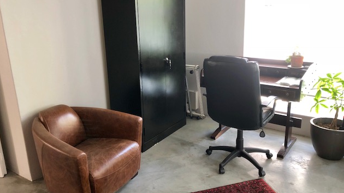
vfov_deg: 37.7
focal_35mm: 31
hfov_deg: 62.6
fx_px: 283
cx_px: 173
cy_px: 91
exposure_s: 1/25
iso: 40
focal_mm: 4
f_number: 1.8
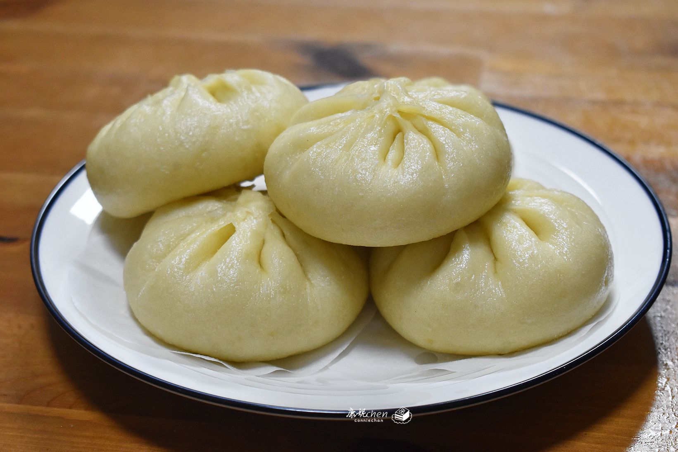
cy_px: 226
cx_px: 339
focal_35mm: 72
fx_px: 1356
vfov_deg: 18.9
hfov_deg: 28.1
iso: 1600
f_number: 5.3
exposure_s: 1/80
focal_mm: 48
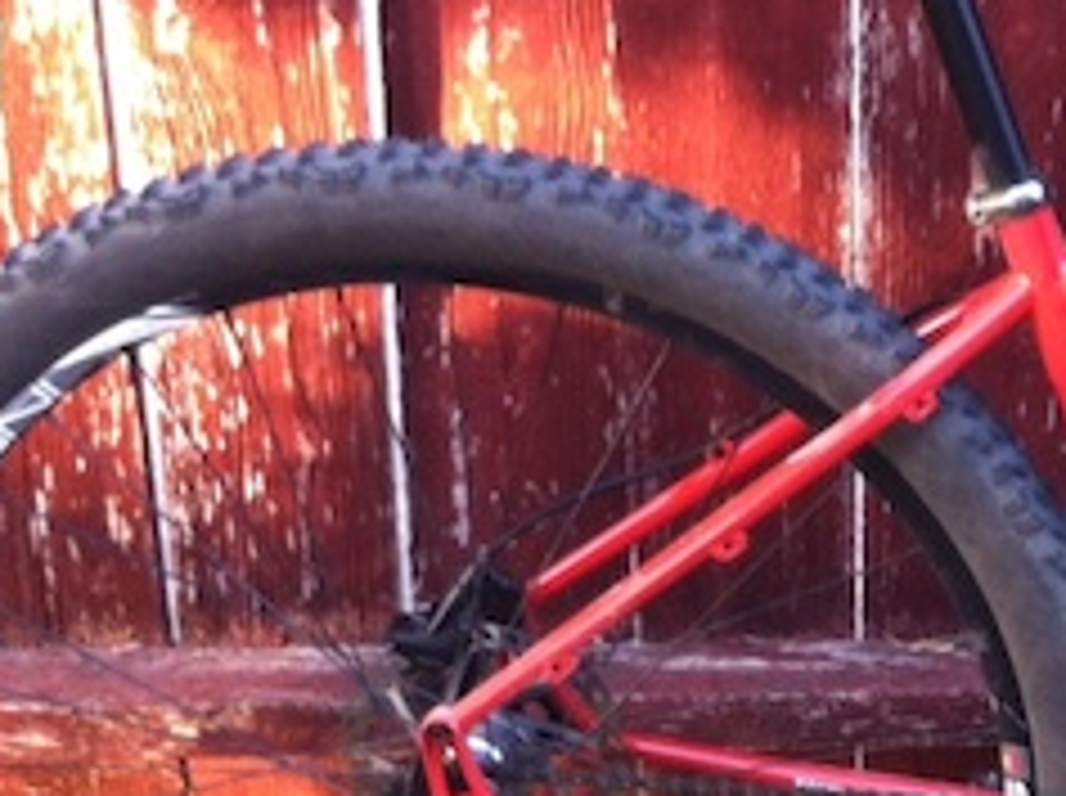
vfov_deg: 12.5
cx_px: 1444
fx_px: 3628
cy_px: 526
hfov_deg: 15.8
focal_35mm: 118
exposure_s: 1/15
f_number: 2.8
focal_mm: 3.85
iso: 100
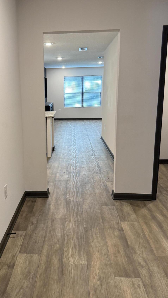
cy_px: 139
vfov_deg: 62.6
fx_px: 245
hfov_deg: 37.4
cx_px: 56
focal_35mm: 31
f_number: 1.78
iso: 200
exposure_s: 1/60
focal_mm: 6.76
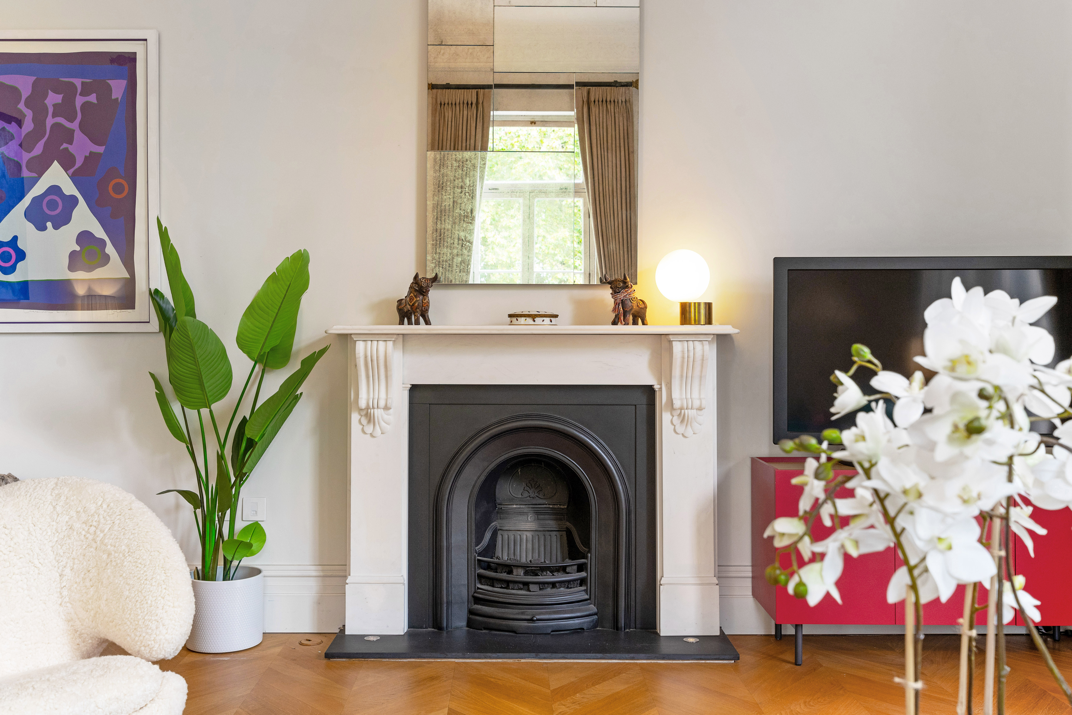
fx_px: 1042
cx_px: 536
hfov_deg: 54.4
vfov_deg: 37.9
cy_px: 358
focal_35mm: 35
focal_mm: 35
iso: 400
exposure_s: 1/13
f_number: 8
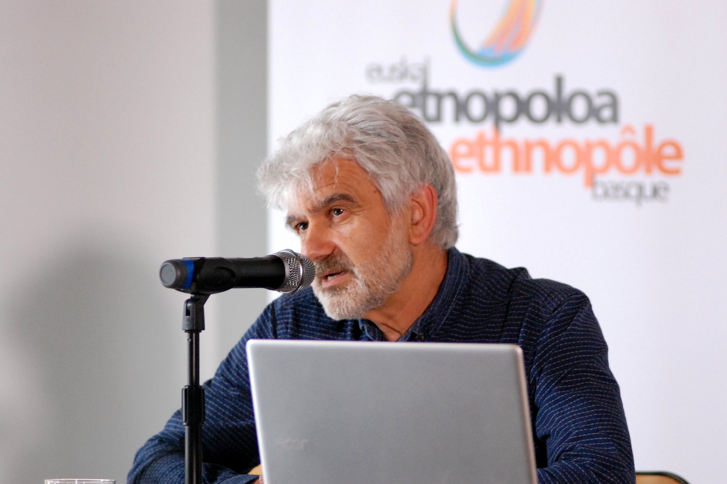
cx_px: 364
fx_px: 5449
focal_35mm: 270
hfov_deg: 7.6
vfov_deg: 5.1
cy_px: 242
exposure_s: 1/125
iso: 1600
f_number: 2.8
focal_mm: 180
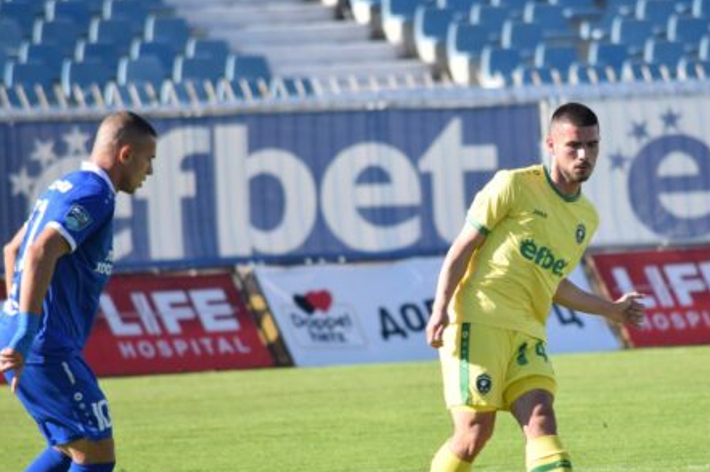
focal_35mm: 642
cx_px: 501
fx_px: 12652
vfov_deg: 2.1
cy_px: 275
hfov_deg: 3.2
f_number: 5.6
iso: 400
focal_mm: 300
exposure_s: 1/800
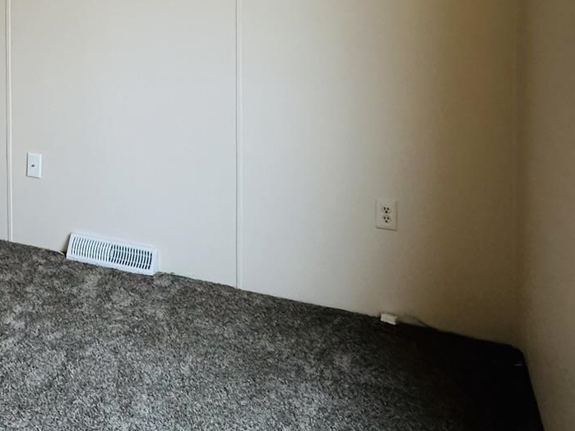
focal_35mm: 41
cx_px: 90
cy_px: -2
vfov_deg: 32.3
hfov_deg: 43.0
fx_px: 681
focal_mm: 2.22
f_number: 2.2
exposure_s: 1/120
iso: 250
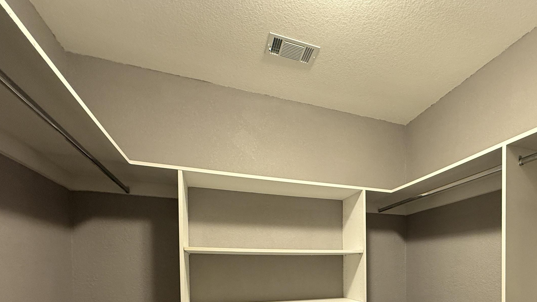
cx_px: 356
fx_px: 313
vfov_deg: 45.9
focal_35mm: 22
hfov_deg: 78.7
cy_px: 278
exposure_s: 1/60
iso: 400
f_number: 2.2
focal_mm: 2.22
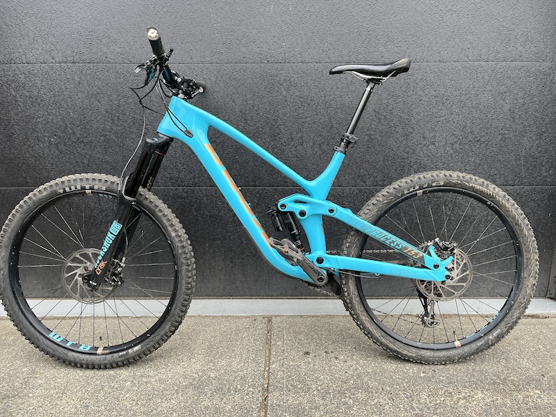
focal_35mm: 26
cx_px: 278
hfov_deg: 67.3
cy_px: 208
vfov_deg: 53.1
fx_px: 418
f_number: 1.6
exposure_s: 1/569
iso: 50
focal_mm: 5.1
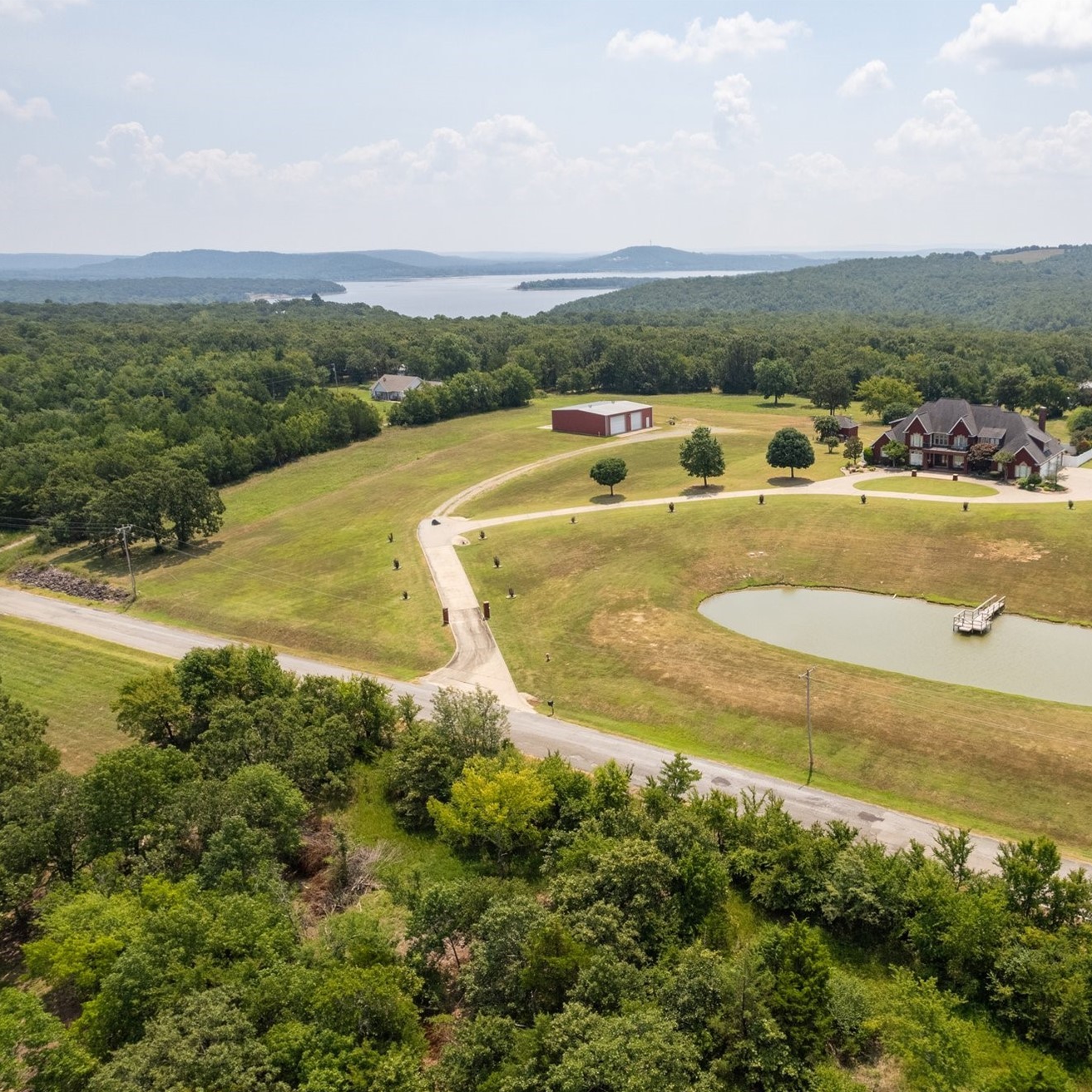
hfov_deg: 54.2
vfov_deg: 55.6
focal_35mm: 29
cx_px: 753
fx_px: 1035
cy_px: 559
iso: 130
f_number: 2.8
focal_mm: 8.38
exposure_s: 1/2000
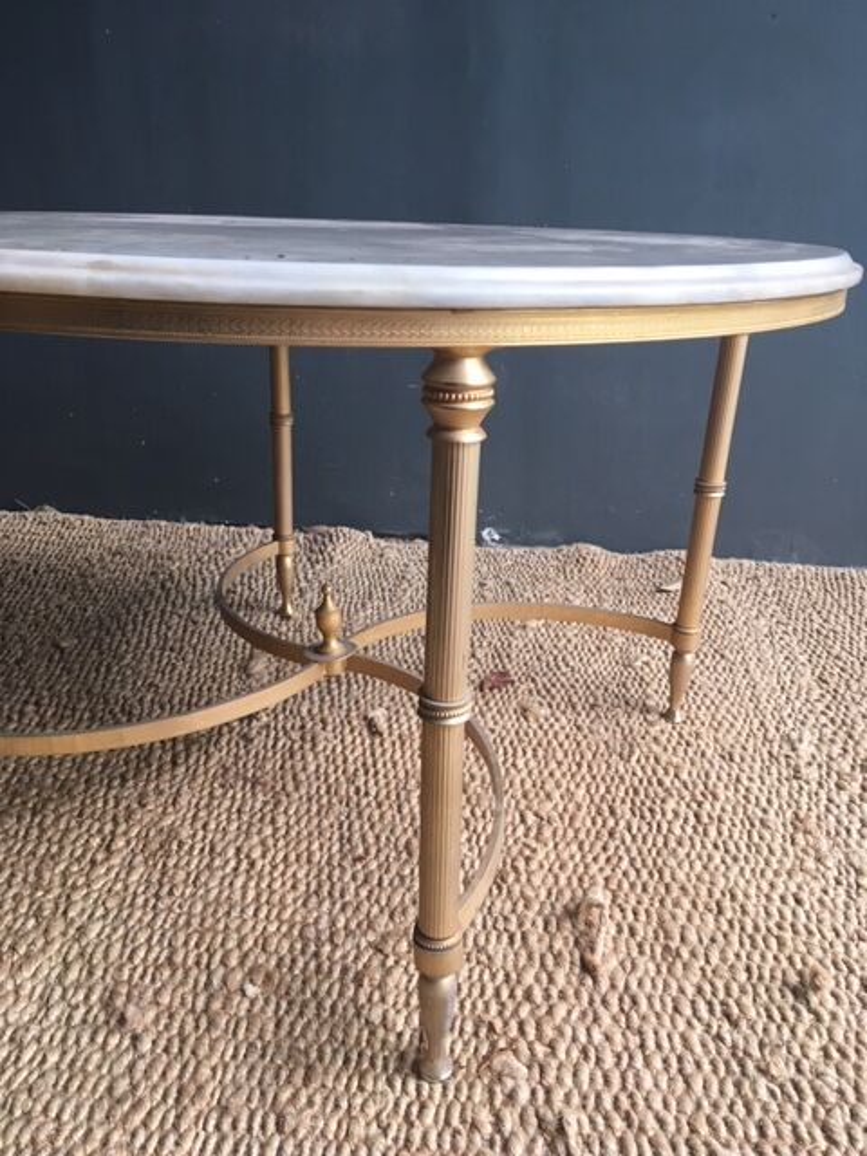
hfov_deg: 48.2
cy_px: 578
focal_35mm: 29
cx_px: 434
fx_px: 968
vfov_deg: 61.7
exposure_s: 1/33
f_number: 2.2
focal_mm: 4.15
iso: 32
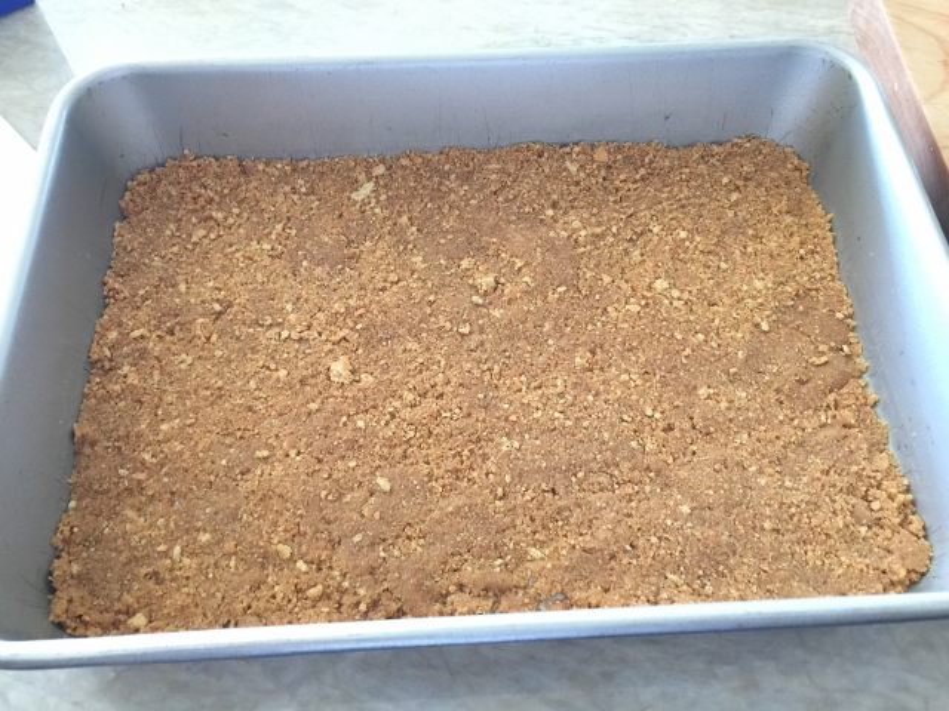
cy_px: 356
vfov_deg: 48.2
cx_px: 474
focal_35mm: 29
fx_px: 795
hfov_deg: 61.7
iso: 50
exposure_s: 1/15
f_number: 2.2
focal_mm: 4.15
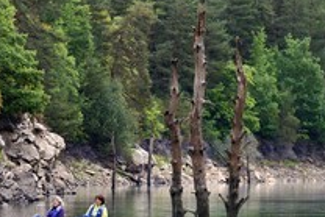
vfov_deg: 5.1
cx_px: 38
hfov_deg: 7.5
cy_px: 111
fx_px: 2457
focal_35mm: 272
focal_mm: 135
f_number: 6.3
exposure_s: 1/320
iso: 400
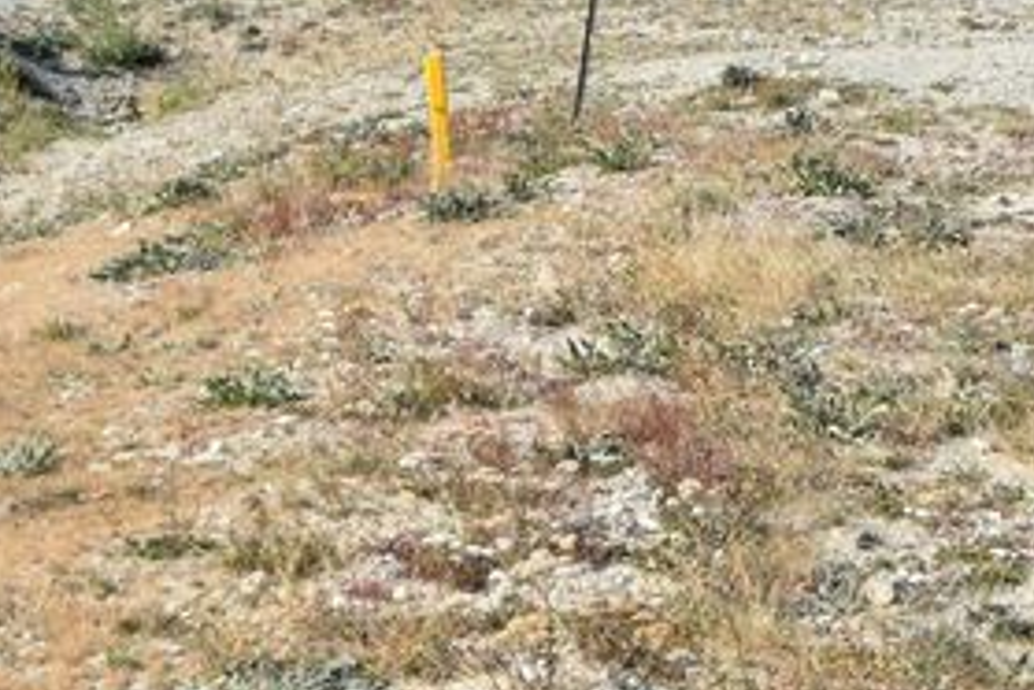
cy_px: 104
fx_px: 2843
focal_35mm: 99
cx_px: 1171
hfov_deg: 19.6
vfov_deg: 13.7
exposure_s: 1/400
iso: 200
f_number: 10
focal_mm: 24
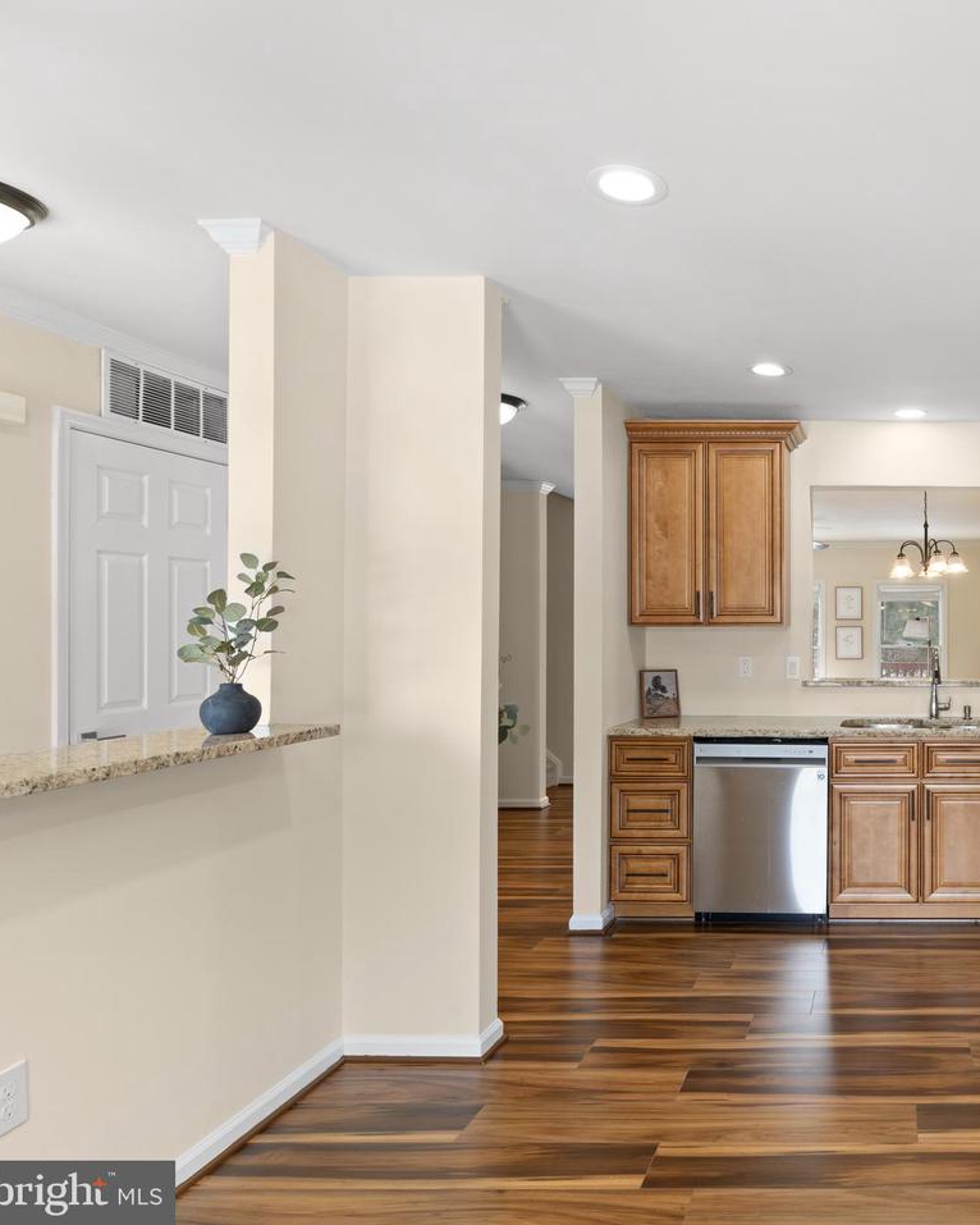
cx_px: 897
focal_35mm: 24
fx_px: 870
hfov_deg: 51.3
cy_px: 612
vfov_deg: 70.3
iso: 640
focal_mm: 17
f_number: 9
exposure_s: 1/8
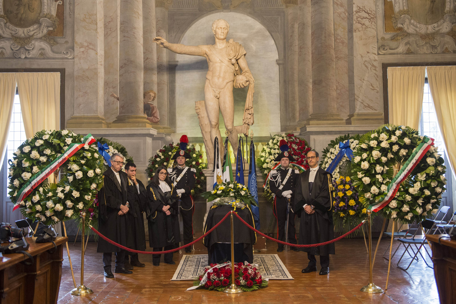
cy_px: 153
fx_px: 507
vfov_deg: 33.4
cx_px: 224
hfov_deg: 48.4
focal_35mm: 40
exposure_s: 1/125
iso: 2000
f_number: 3.2
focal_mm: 38
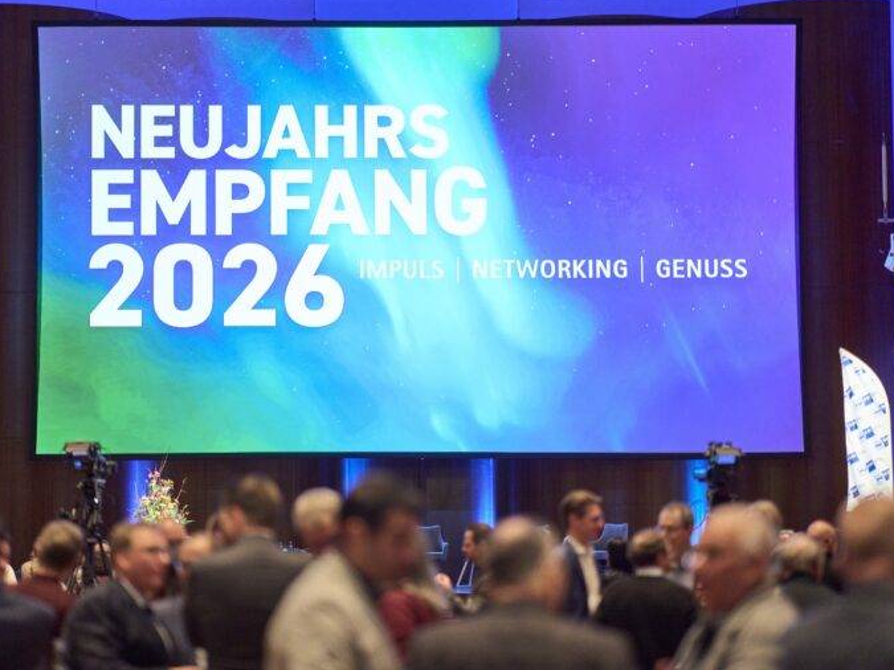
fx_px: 2401
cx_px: 415
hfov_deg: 21.1
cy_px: 332
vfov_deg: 15.9
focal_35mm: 93
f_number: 1.4
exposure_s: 1/250
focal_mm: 85
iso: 1250
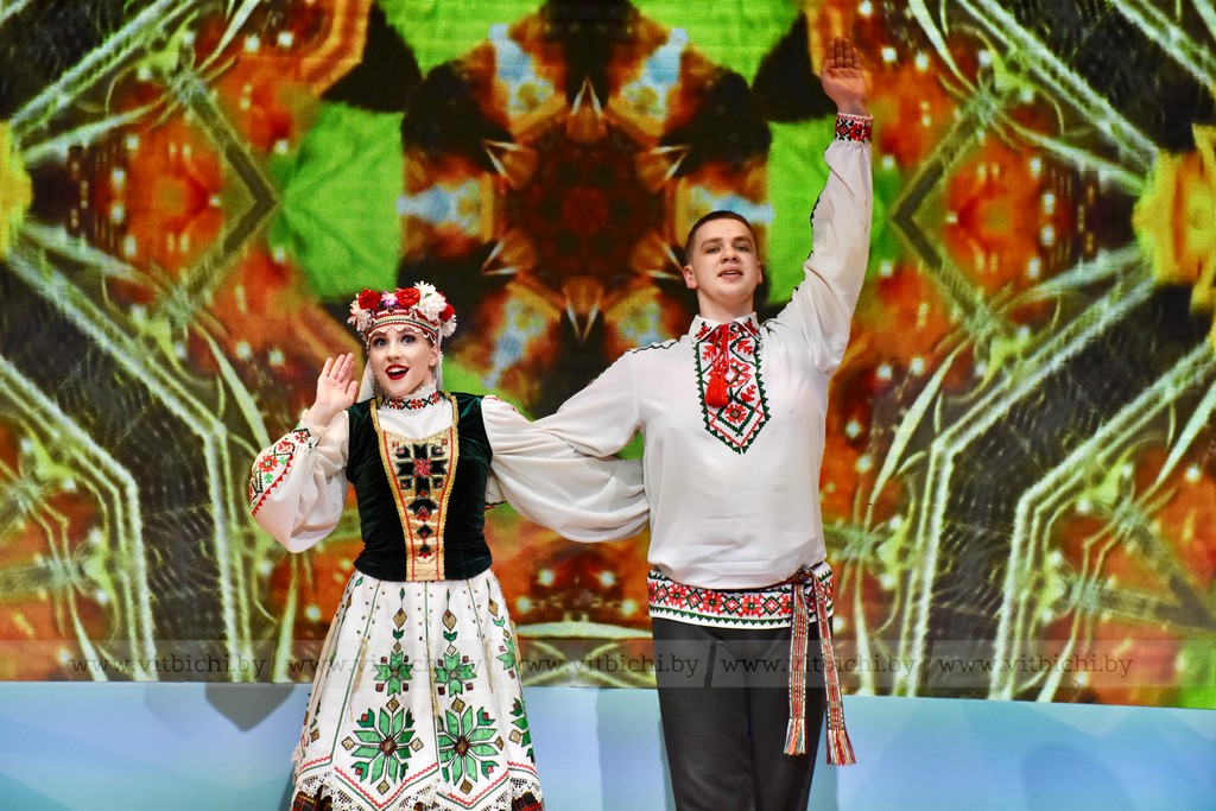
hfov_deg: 16.1
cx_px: 608
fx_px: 4307
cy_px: 406
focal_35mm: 128
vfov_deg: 10.8
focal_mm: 85
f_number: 7.1
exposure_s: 1/800
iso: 2000
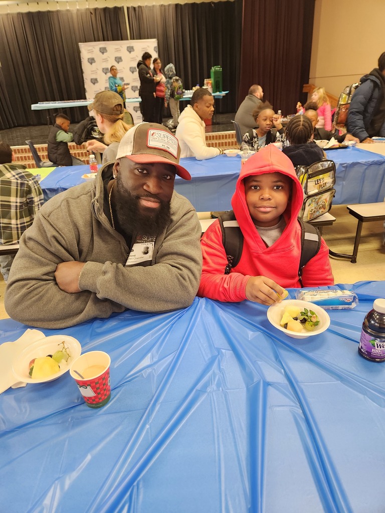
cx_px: 192
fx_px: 341
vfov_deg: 73.9
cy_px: 256
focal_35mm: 23
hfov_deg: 58.9
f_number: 1.8
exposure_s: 1/60
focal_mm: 5.4
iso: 800
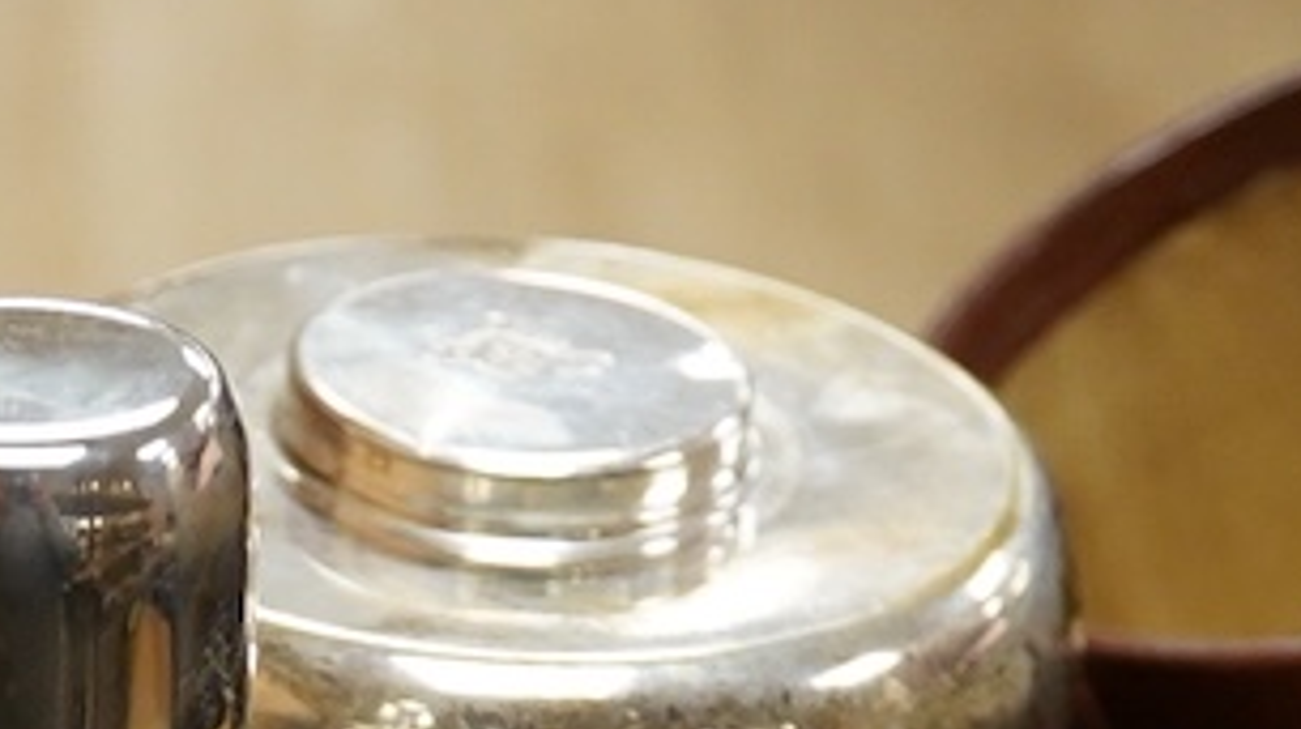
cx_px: 6
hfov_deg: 12.2
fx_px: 5998
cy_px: 1445
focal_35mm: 174
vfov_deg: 6.7
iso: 2500
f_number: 9
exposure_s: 1/200
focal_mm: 30
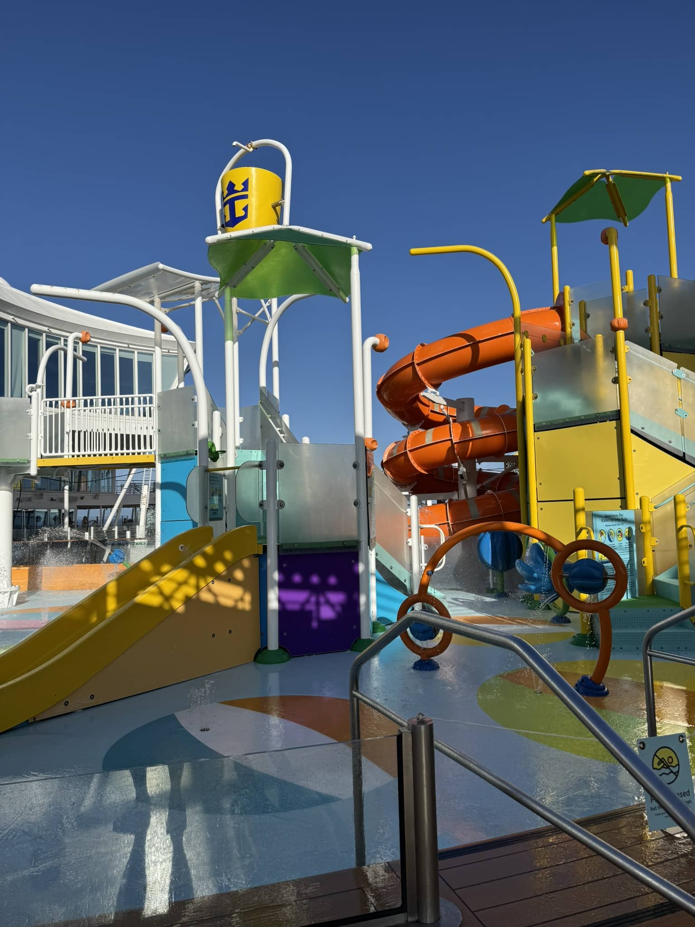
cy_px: 464
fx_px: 642
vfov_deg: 71.6
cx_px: 348
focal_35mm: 24
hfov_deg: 56.8
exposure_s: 1/7092
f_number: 1.78
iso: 80
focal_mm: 6.76
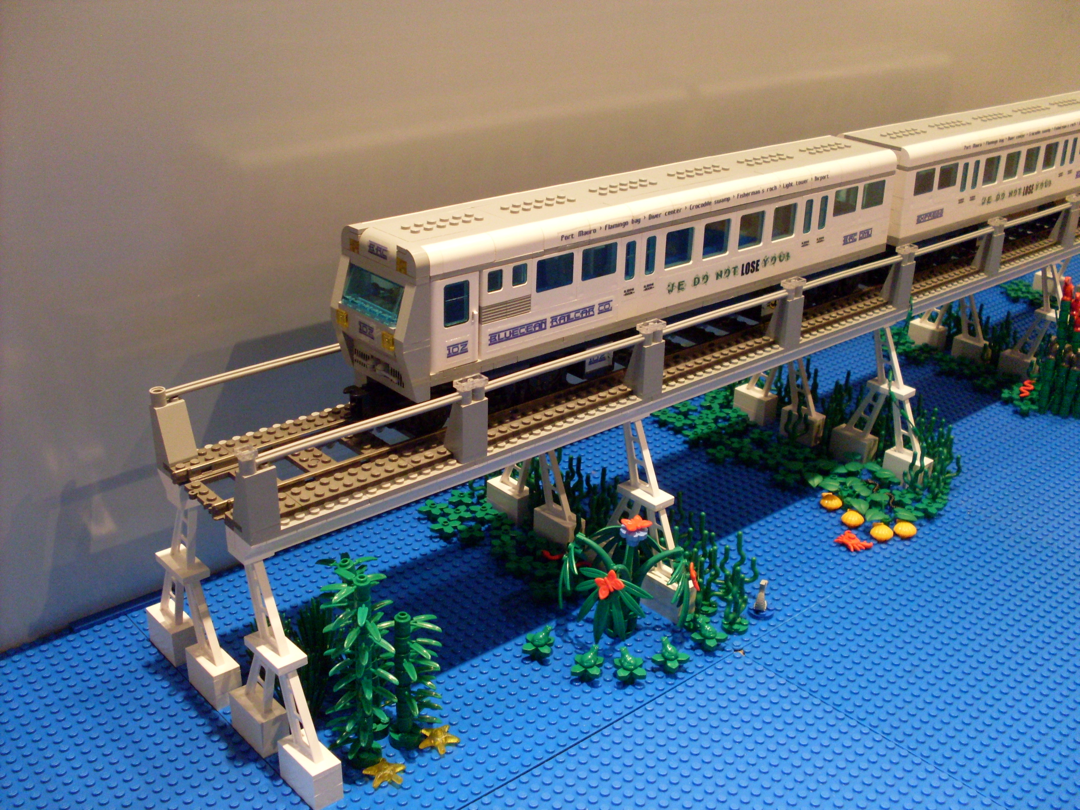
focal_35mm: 38
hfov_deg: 49.0
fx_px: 1186
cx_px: 540
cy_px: 405
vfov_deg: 37.7
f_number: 2.8
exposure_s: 1/6
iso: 200
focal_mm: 6.3
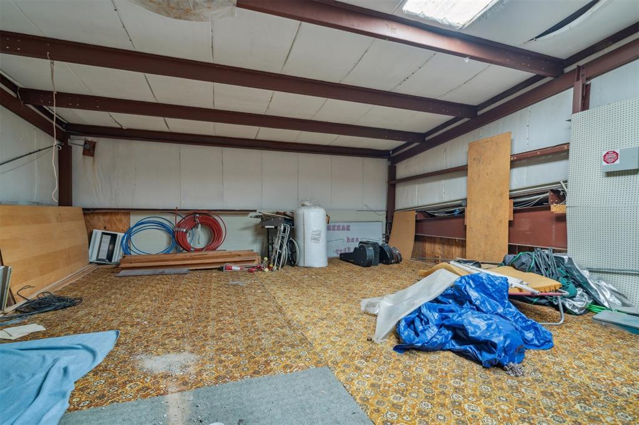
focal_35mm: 16
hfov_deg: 96.8
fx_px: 284
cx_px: 320
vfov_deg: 73.7
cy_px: 212
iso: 200
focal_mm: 16
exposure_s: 1/5
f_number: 7.1
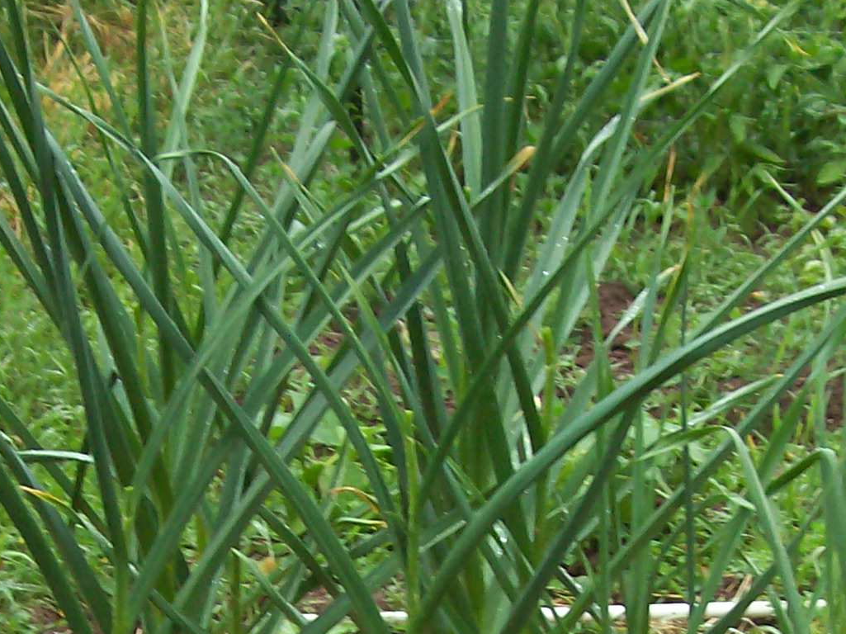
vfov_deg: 14.1
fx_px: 2443
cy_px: 848
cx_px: 331
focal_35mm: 100
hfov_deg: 19.6
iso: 80
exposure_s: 1/180
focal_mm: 6
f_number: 2.7
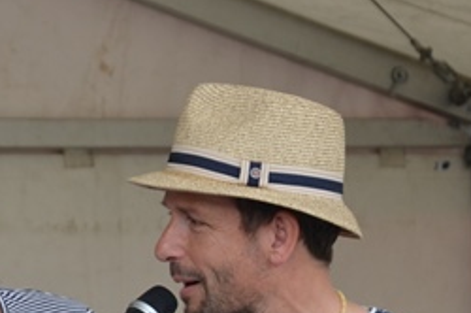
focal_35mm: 442
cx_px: -200
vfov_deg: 3.1
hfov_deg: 4.6
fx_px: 5775
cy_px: 372
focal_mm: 92
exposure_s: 1/60
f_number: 5.6
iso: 220
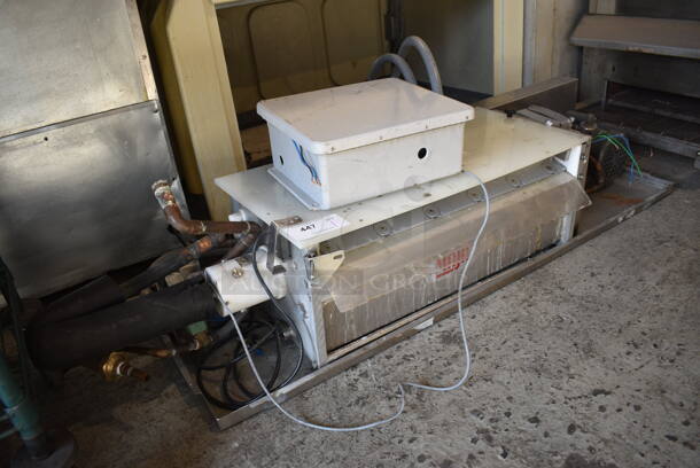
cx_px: 350
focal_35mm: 27
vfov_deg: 48.0
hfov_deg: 67.3
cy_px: 234
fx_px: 525
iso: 720
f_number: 3.5
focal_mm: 18
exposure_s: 1/250
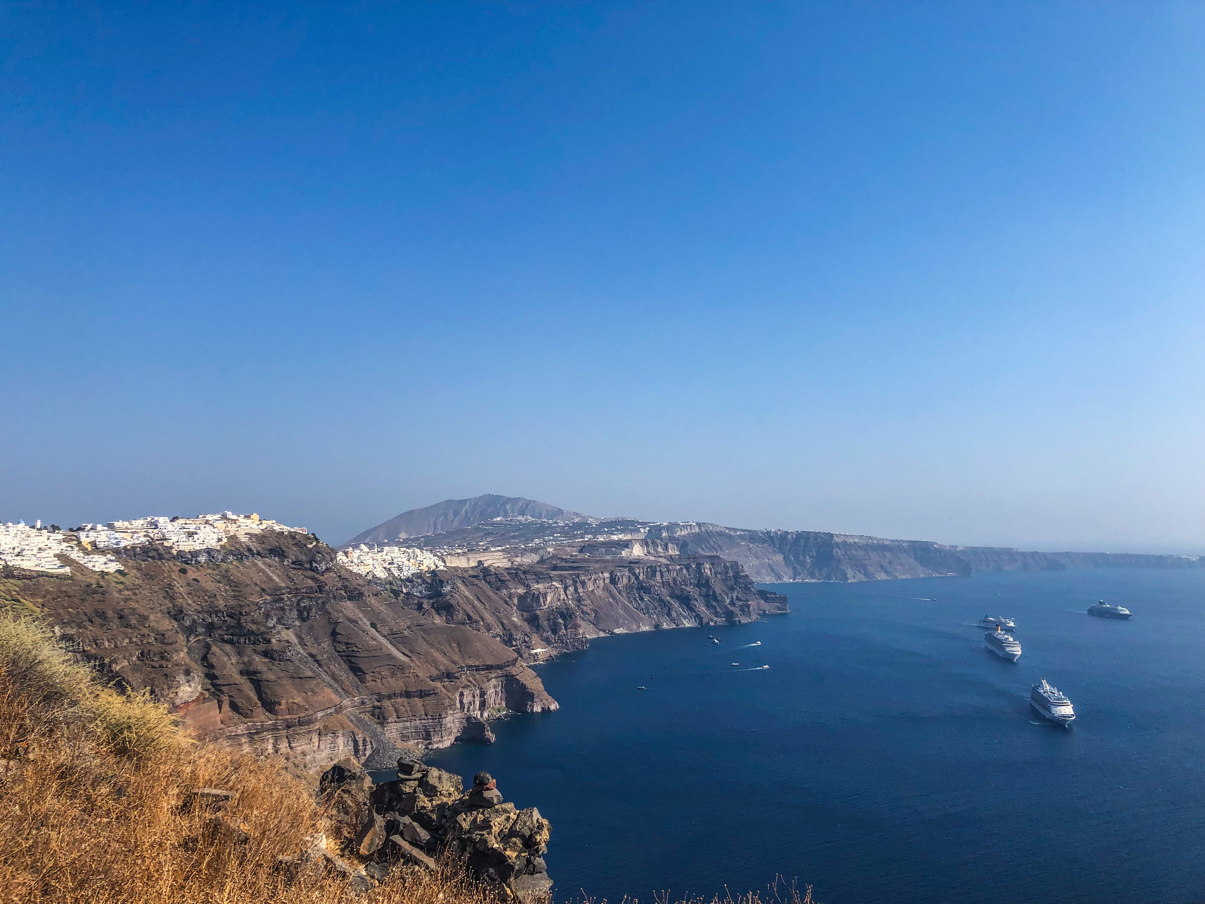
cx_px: 602
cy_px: 452
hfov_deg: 63.4
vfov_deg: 49.7
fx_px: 975
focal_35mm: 28
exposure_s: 1/3205
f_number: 1.8
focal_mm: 4
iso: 25
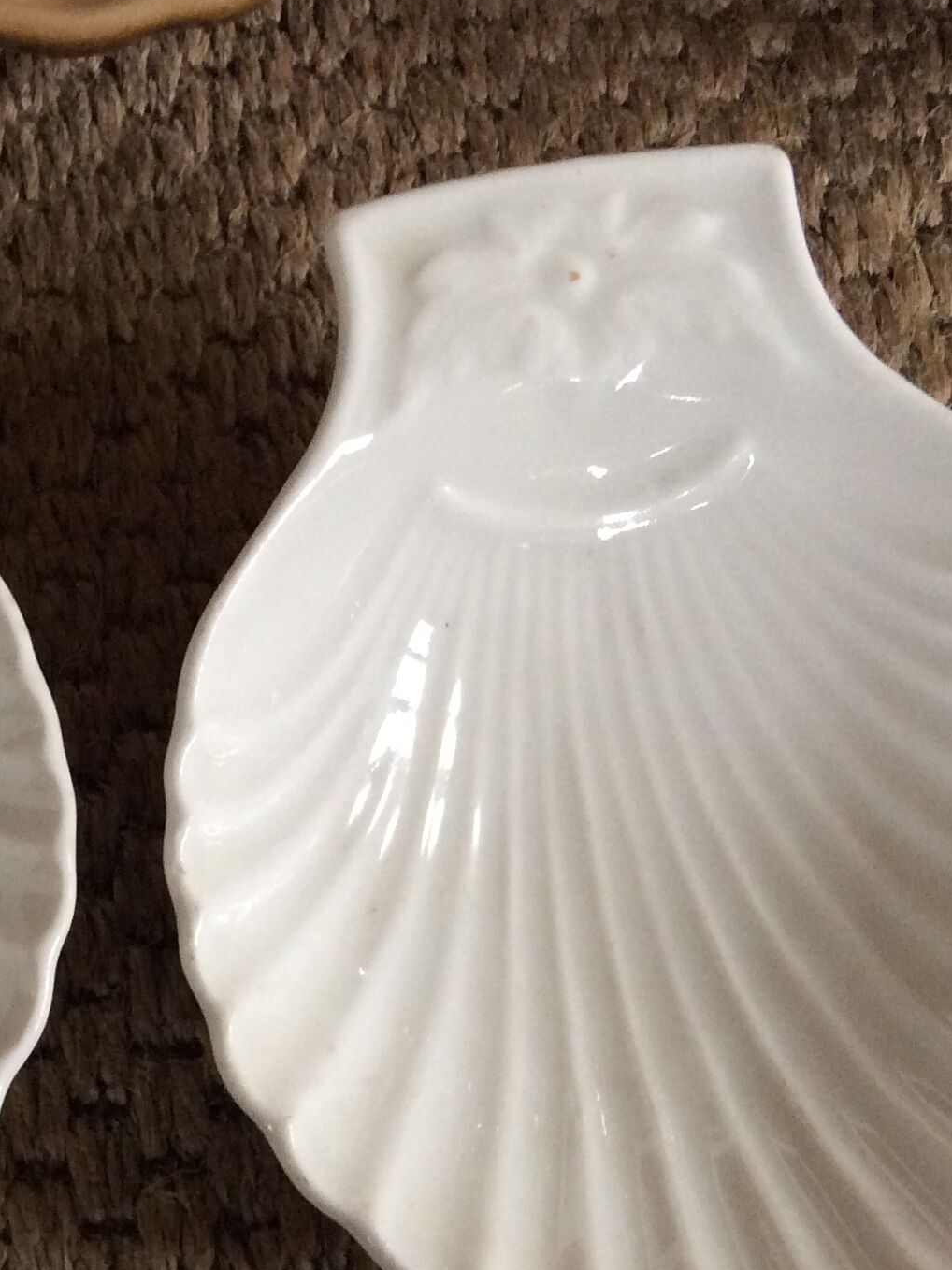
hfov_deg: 23.3
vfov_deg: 31.7
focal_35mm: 61
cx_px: 59
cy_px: 697
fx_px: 2238
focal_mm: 3.3
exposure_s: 1/25
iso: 100
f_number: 2.4
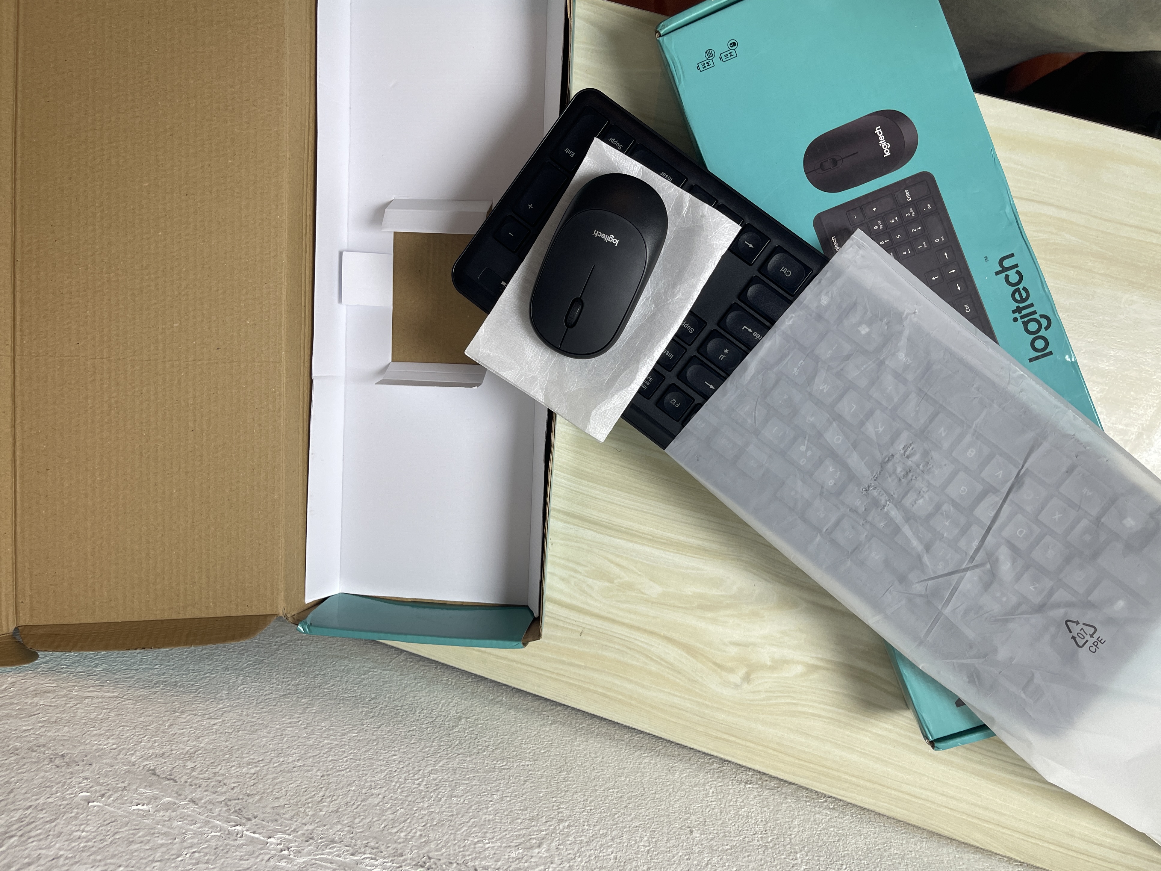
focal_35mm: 26
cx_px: 590
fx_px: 872
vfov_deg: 53.1
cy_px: 427
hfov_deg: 67.3
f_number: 1.6
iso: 80
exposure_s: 1/100
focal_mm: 5.1
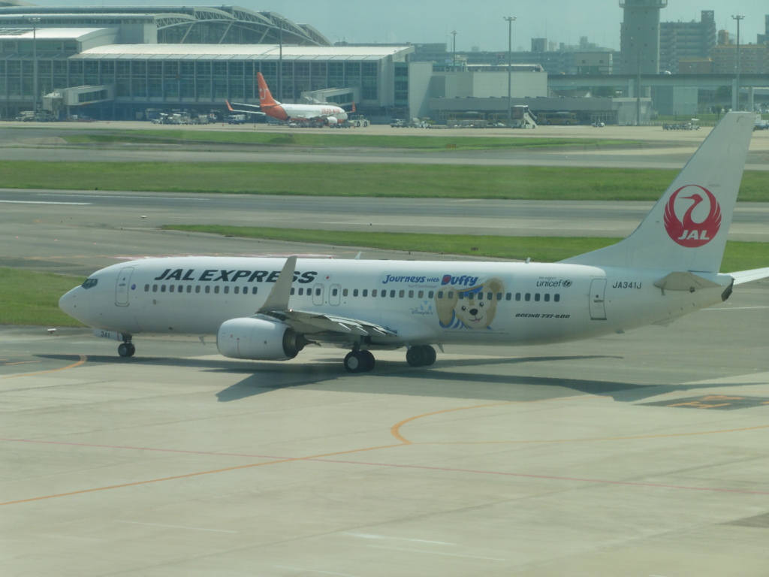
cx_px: 384
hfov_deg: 10.6
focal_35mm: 187
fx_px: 4154
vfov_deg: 7.9
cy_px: 288
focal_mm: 33.3
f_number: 6.3
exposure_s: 1/320
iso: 100
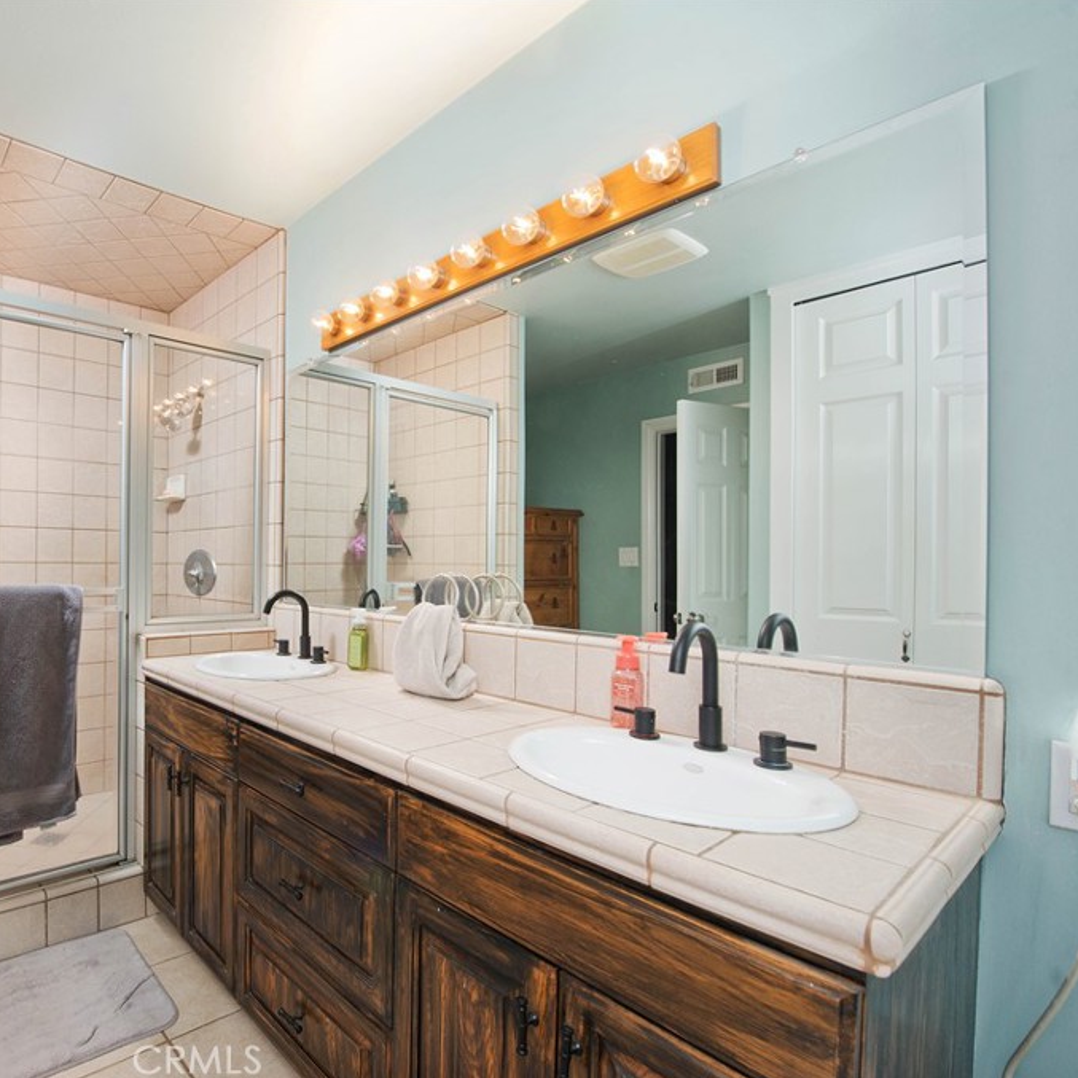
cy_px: 539
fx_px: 634
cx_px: 291
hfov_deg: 75.8
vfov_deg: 80.7
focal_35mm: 18
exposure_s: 1/200
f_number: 6.3
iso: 400
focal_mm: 14
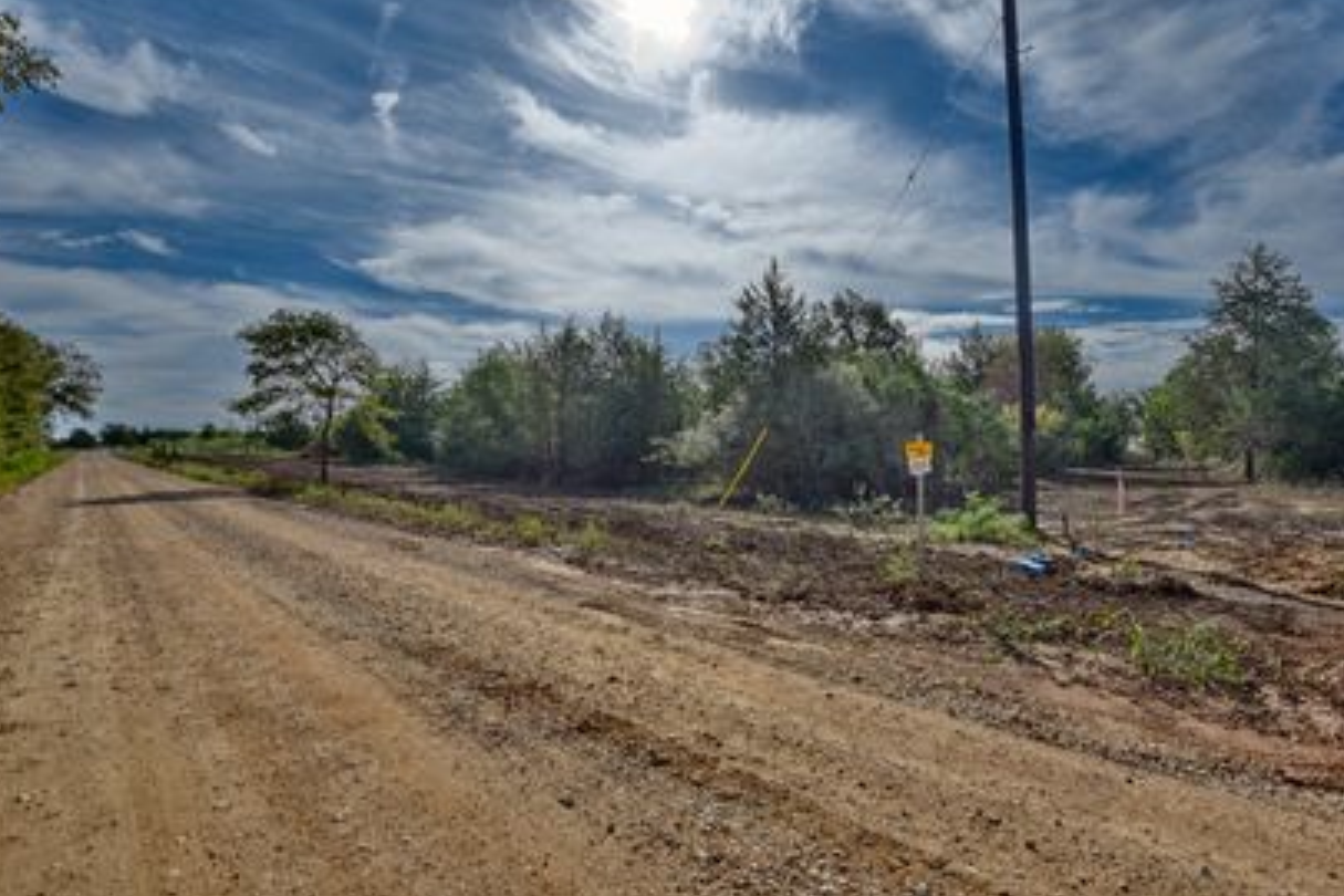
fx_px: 635
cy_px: 440
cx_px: 687
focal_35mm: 17
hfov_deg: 93.3
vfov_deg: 70.4
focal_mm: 16
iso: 100
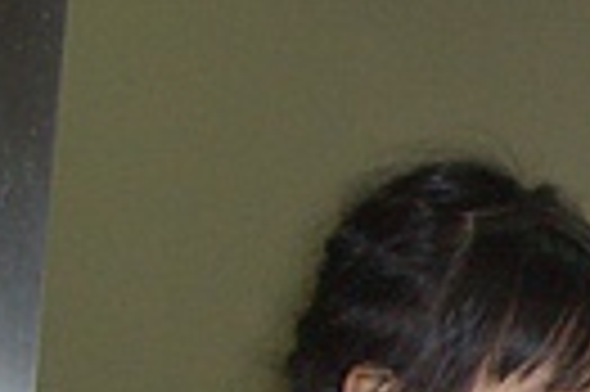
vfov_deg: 8.0
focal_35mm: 167
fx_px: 2734
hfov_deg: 11.8
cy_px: 635
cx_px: 847
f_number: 2.6
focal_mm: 5.8
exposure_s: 1/60
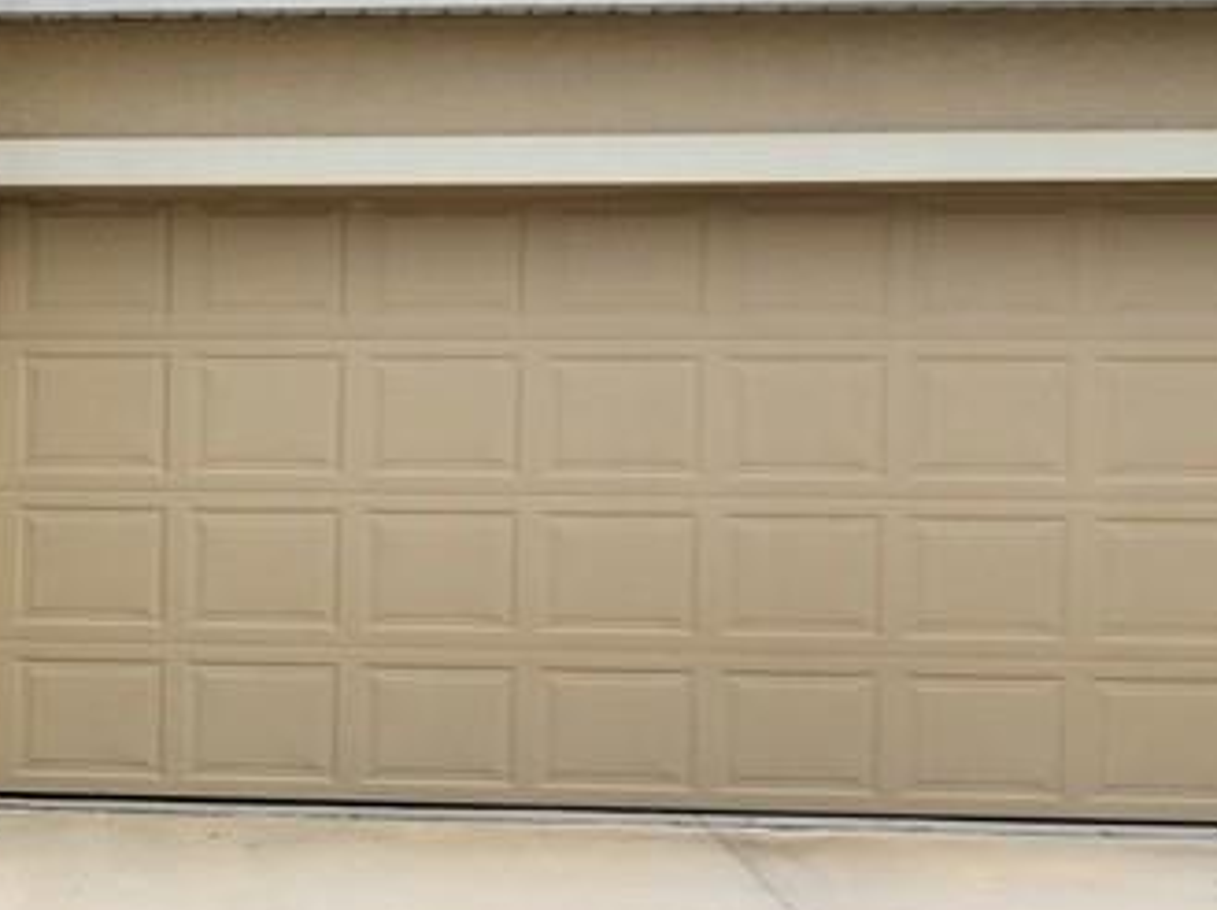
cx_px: -355
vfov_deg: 13.2
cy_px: 577
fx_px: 3933
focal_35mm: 112
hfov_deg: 16.6
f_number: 1.8
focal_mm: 6.4
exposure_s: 1/1358
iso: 12
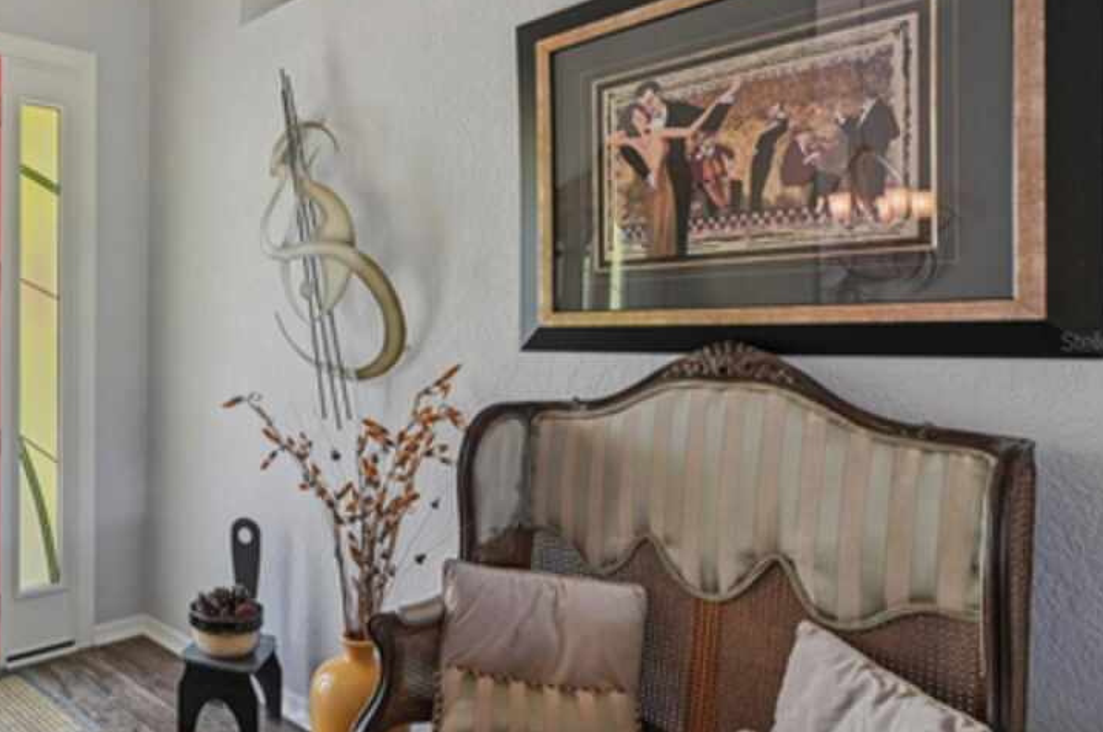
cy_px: 341
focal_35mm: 25
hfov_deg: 63.8
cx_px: 186
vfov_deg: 51.1
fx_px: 765
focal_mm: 14
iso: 400
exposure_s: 1/125
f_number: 8
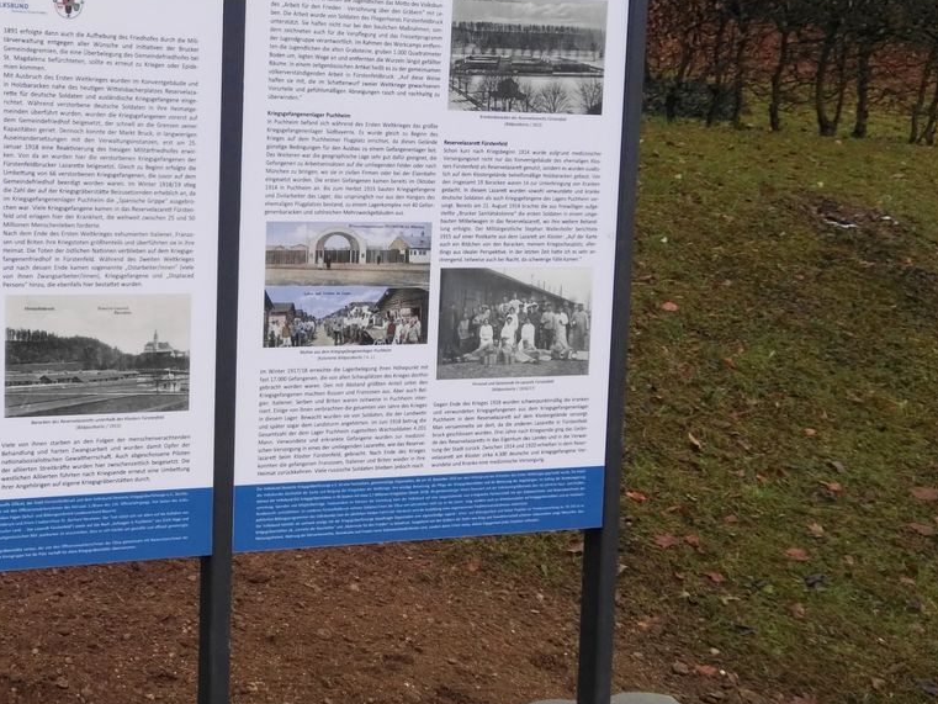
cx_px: 186
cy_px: 314
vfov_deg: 27.5
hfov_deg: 35.0
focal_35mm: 53
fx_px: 1436
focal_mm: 2.96
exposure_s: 1/193
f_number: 2
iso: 64
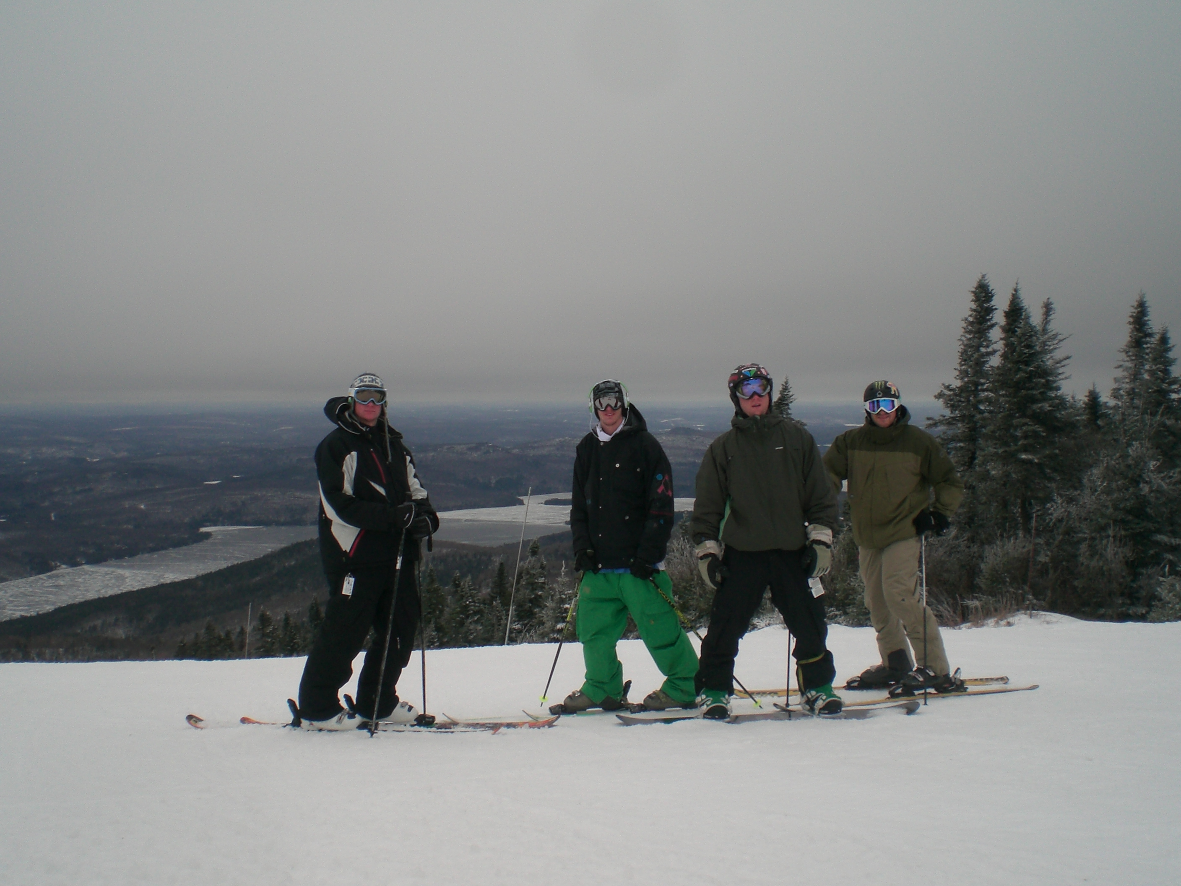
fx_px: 1296
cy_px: 443
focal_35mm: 38
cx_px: 590
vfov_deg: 37.7
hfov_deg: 49.0
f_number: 4.4
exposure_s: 1/160
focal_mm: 6.3
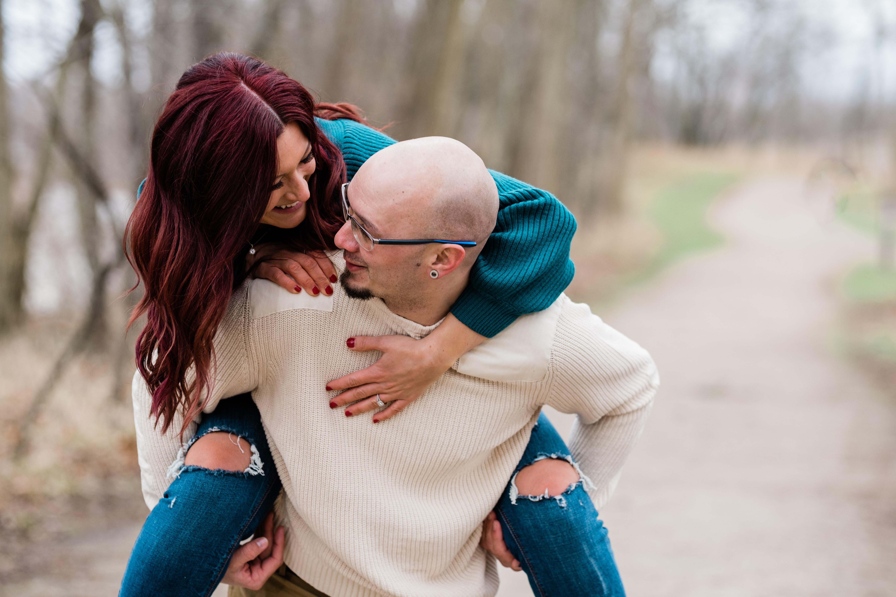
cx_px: 448
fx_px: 3360
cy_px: 298
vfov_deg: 10.2
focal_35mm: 135
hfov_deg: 15.2
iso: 160
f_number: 2.5
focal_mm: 90
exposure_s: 1/250
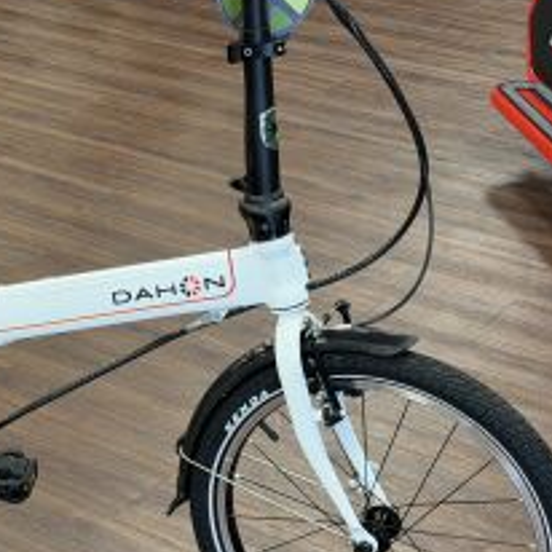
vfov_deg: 17.6
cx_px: 8
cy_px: 271
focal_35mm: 99
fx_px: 1786
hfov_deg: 17.2
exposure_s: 1/50
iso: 100
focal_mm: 6.76
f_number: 1.78
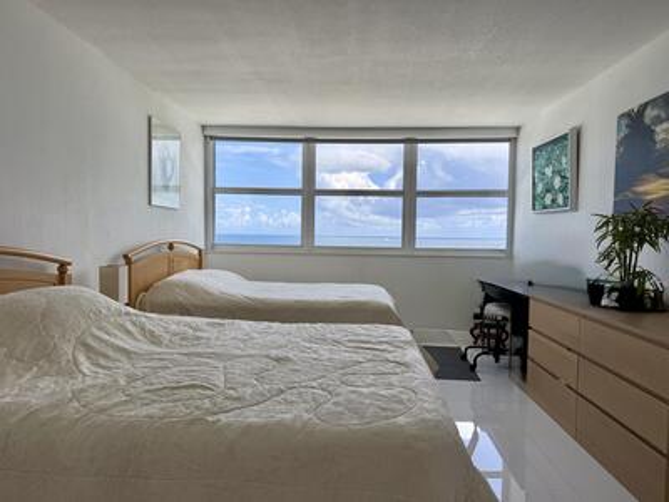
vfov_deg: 56.8
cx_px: 334
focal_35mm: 24
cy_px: 251
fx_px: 464
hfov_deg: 71.6
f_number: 1.78
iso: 100
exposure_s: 1/1230
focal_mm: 6.76
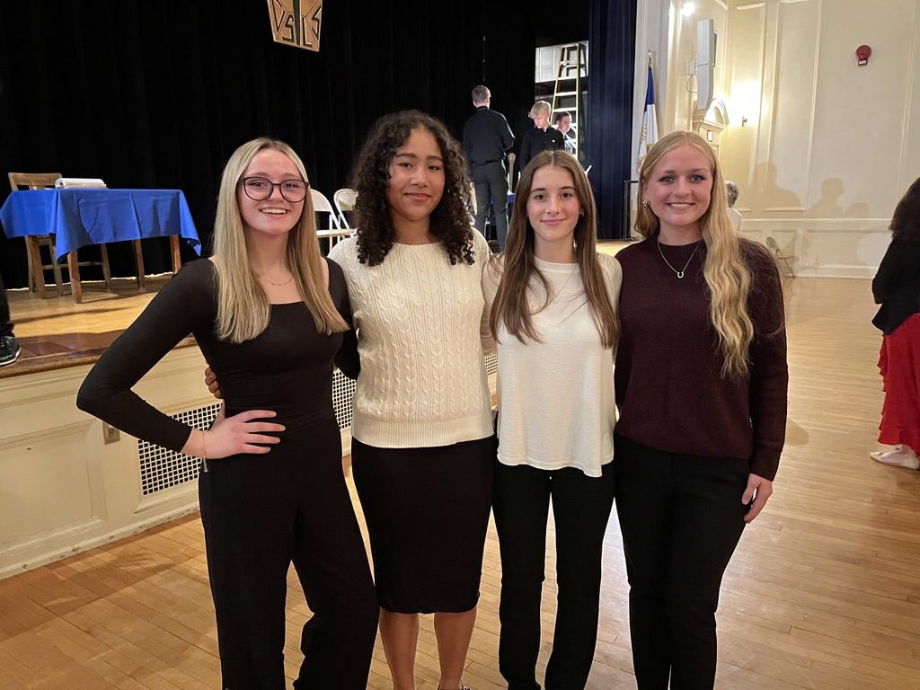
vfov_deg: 53.1
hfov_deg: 67.3
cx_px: 460
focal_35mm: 26
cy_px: 345
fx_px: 691
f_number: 1.6
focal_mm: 5.1
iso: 1000
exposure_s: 1/24
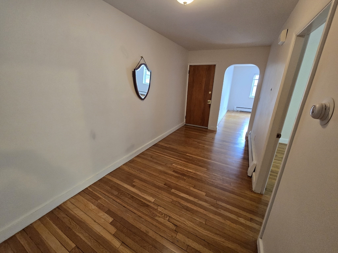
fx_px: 127
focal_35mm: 13
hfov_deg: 106.2
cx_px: 169
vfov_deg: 89.9
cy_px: 126
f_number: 2.2
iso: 500
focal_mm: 2.2
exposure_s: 1/60
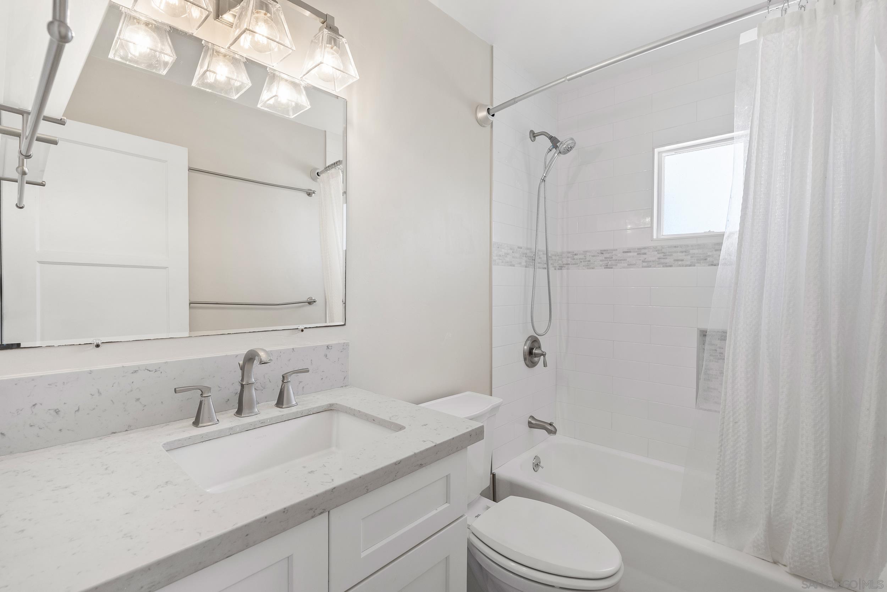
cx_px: 444
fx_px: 394
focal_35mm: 16
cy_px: 296
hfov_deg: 96.7
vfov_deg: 73.8
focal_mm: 16
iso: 500
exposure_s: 1/10
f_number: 8
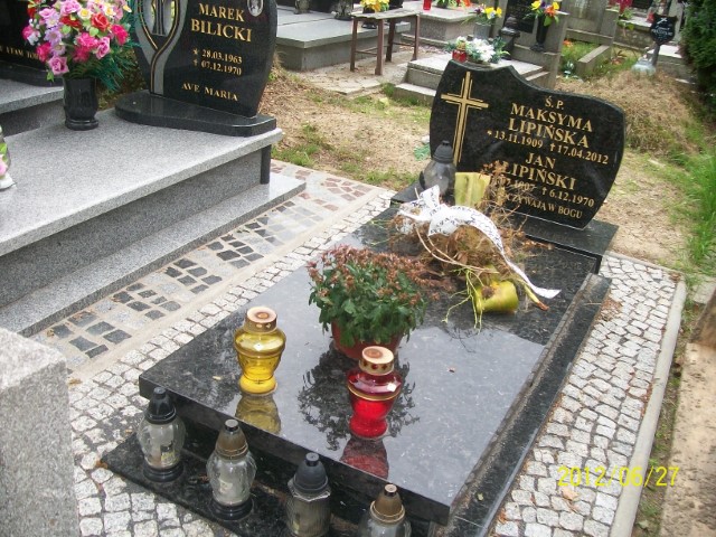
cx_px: 358
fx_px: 745
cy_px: 268
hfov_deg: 51.4
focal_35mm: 36
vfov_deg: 39.7
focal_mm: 6
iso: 80
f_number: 2.7
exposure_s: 1/200
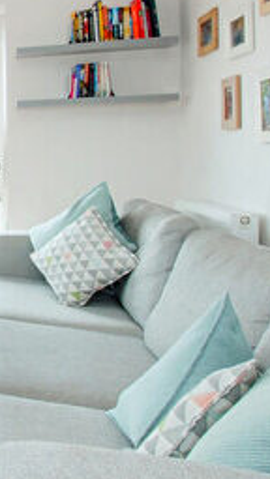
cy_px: 155
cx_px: -232
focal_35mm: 43
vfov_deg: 46.5
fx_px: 547
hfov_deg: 19.5
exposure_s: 1/25
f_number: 6.3
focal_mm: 10
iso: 200
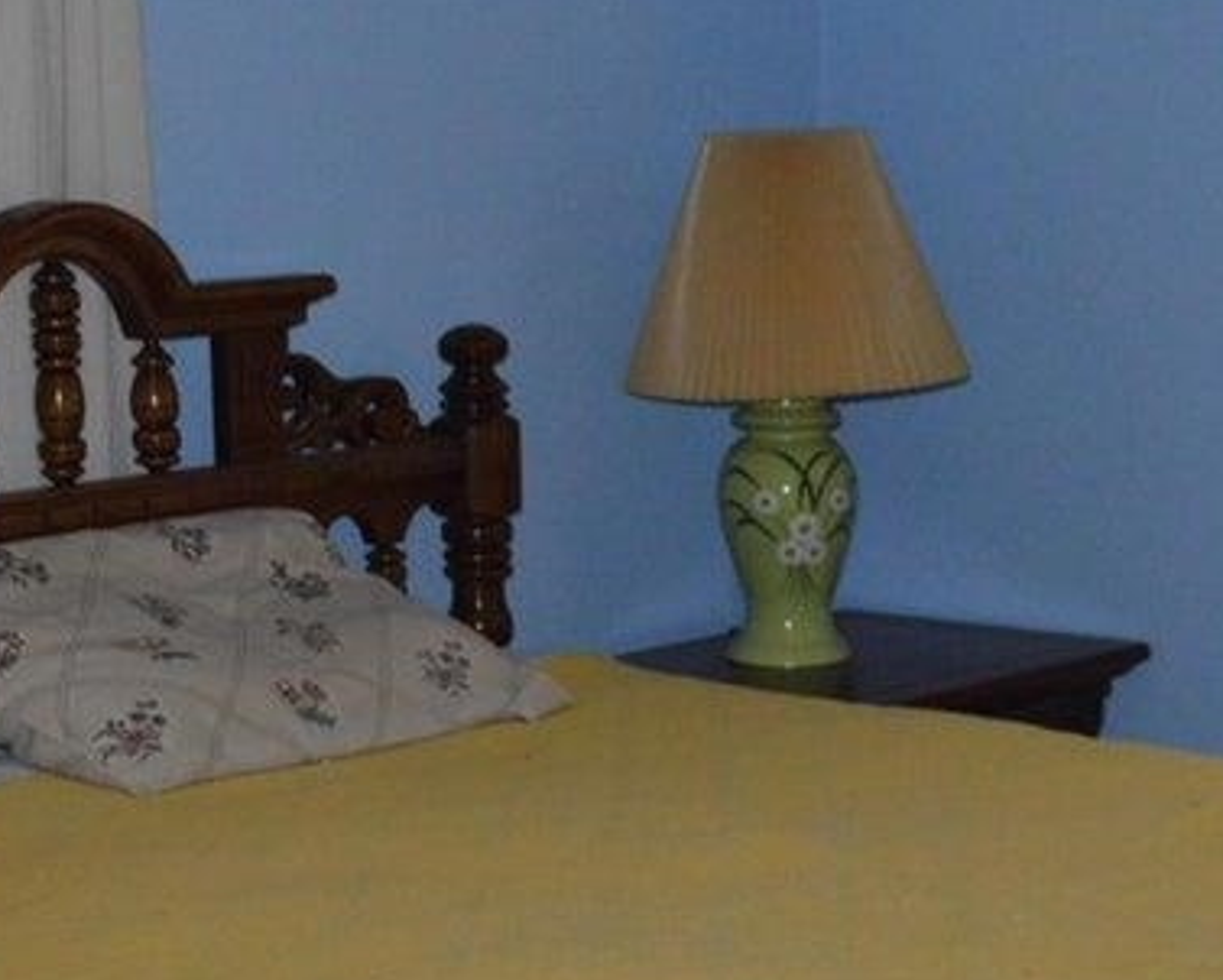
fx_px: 3773
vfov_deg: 14.8
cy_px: 500
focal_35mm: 104
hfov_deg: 18.2
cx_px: 1049
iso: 3200
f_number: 4.5
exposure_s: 1/60
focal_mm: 29
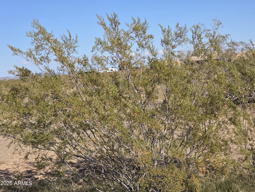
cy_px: 96
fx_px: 508
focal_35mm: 69
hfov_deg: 28.2
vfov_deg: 21.3
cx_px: 128
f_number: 2.4
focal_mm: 7.9
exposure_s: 1/2327
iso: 50
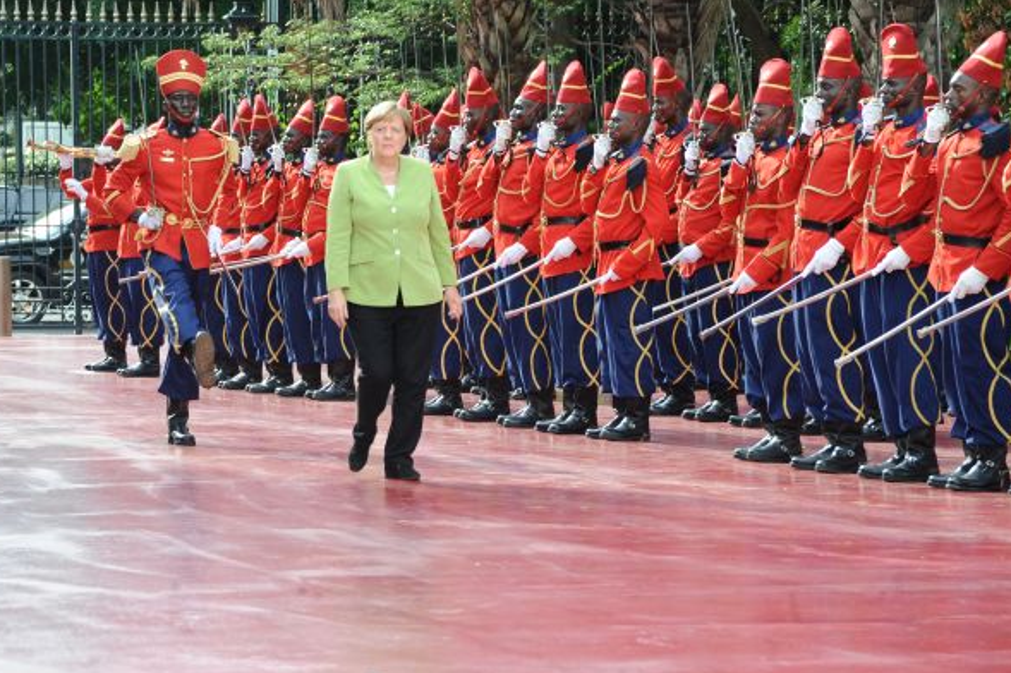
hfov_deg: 12.6
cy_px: 285
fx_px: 4575
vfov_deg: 8.4
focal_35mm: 163
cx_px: 388
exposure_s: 1/125
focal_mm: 120
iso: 400
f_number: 9
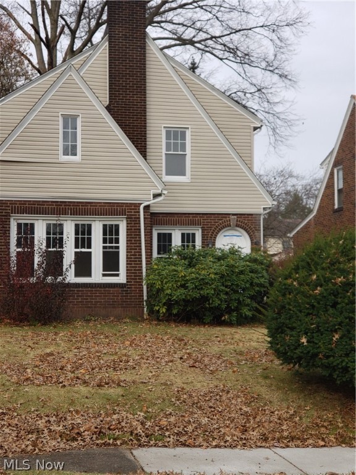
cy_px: 238
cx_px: 178
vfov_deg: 36.8
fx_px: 713
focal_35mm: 52
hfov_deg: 28.0
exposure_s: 1/274
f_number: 2.4
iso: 32
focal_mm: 6
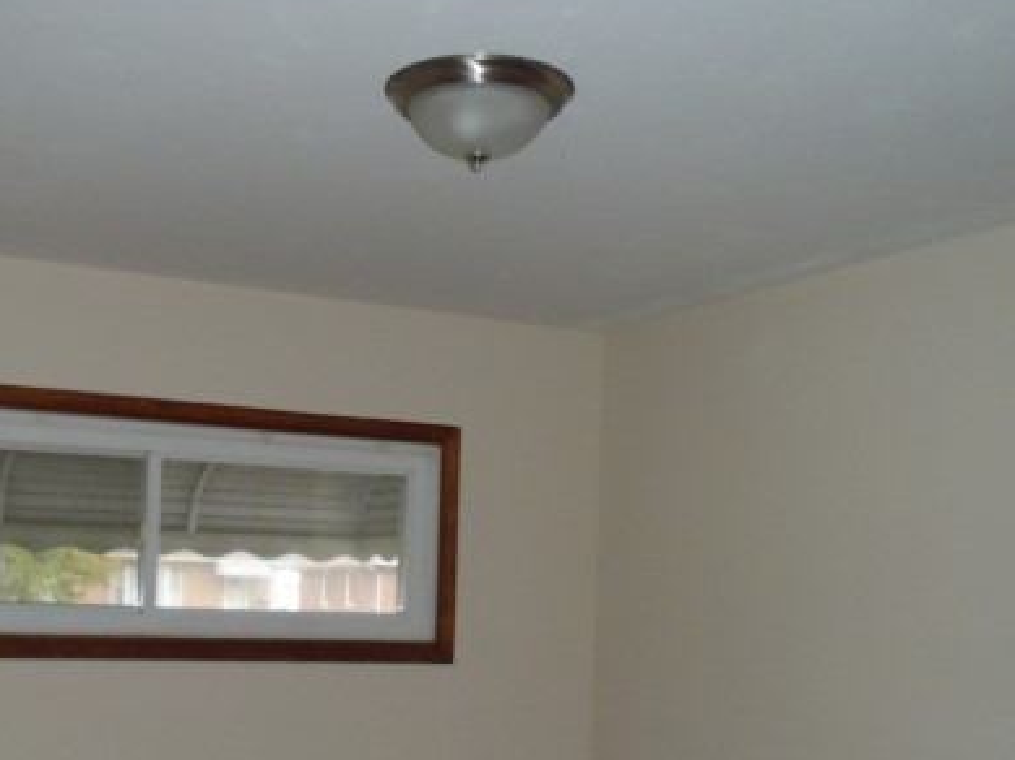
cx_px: 370
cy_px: 596
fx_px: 1348
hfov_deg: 40.9
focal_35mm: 46
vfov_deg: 30.8
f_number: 3.9
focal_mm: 5
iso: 250
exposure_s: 1/30
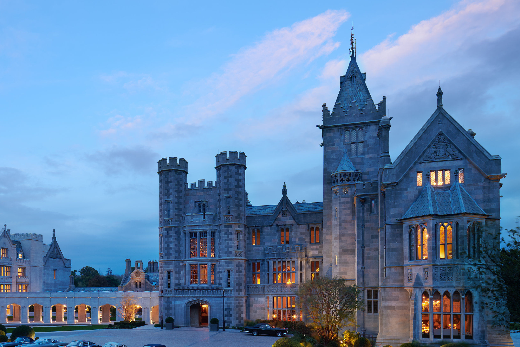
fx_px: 433
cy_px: 239
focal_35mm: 30
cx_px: 176
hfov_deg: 60.6
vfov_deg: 42.8
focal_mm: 21
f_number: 16
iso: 100
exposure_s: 4
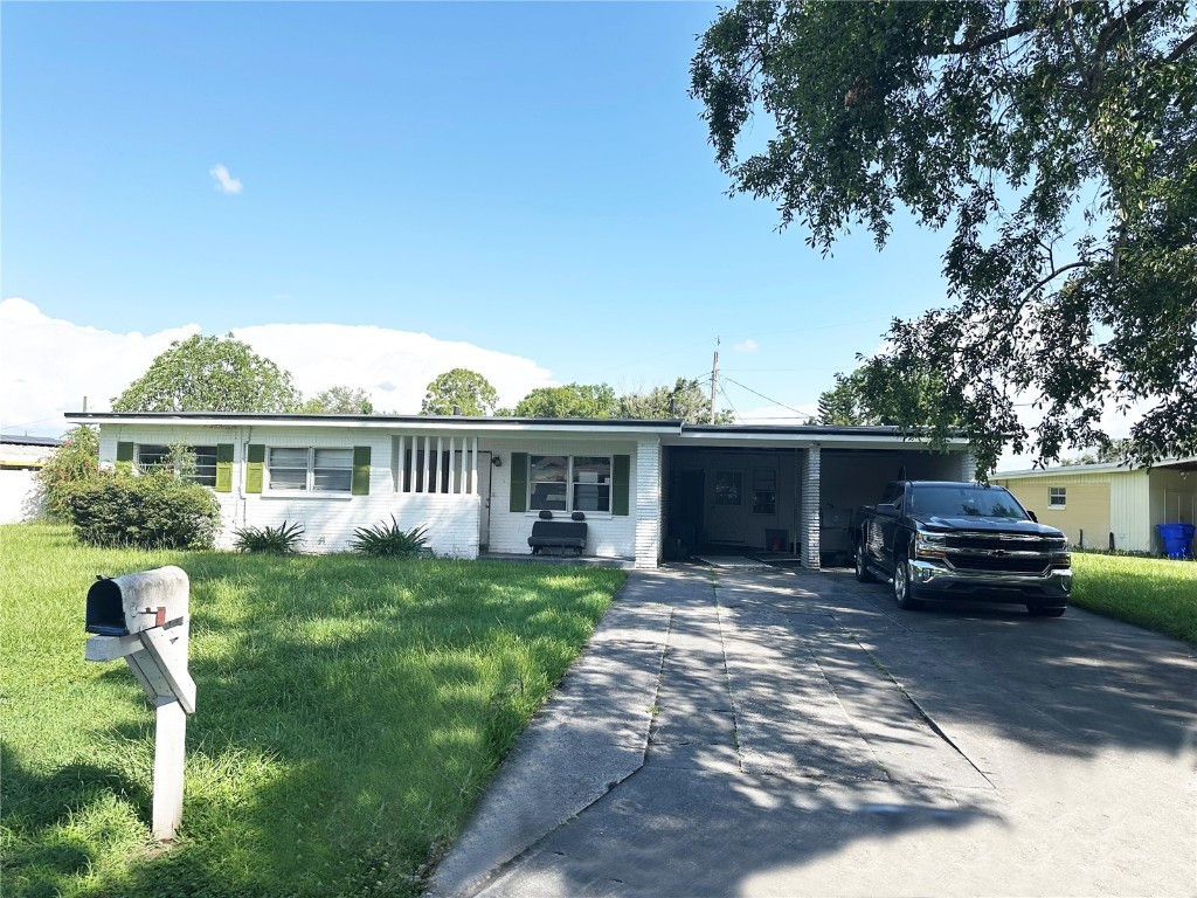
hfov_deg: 71.6
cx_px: 598
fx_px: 830
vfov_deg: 56.8
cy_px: 449
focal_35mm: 24
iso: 80
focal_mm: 6.86
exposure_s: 1/4184
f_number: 1.78
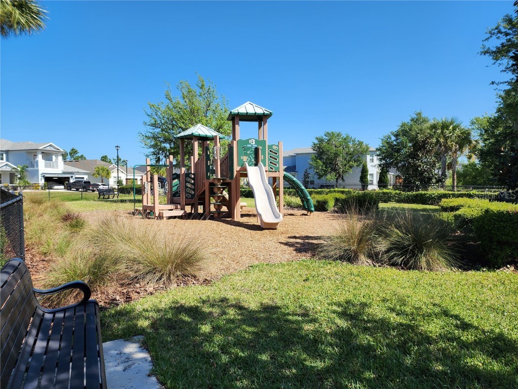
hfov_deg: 73.9
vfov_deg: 58.9
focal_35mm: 23
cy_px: 194
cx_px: 259
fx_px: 344
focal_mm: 6.4
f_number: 1.8
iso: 12
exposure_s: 1/843
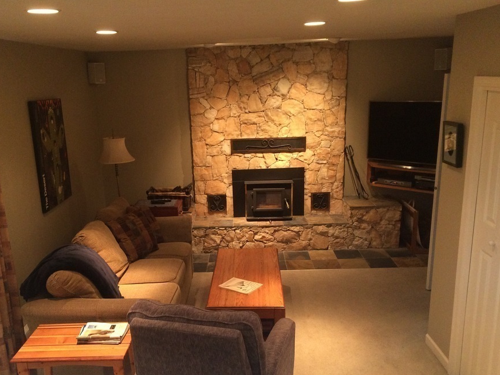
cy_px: 219
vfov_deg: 41.7
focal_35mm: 34
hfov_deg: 53.8
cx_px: 222
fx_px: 491
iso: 250
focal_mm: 4.15
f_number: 2.2
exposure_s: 1/30
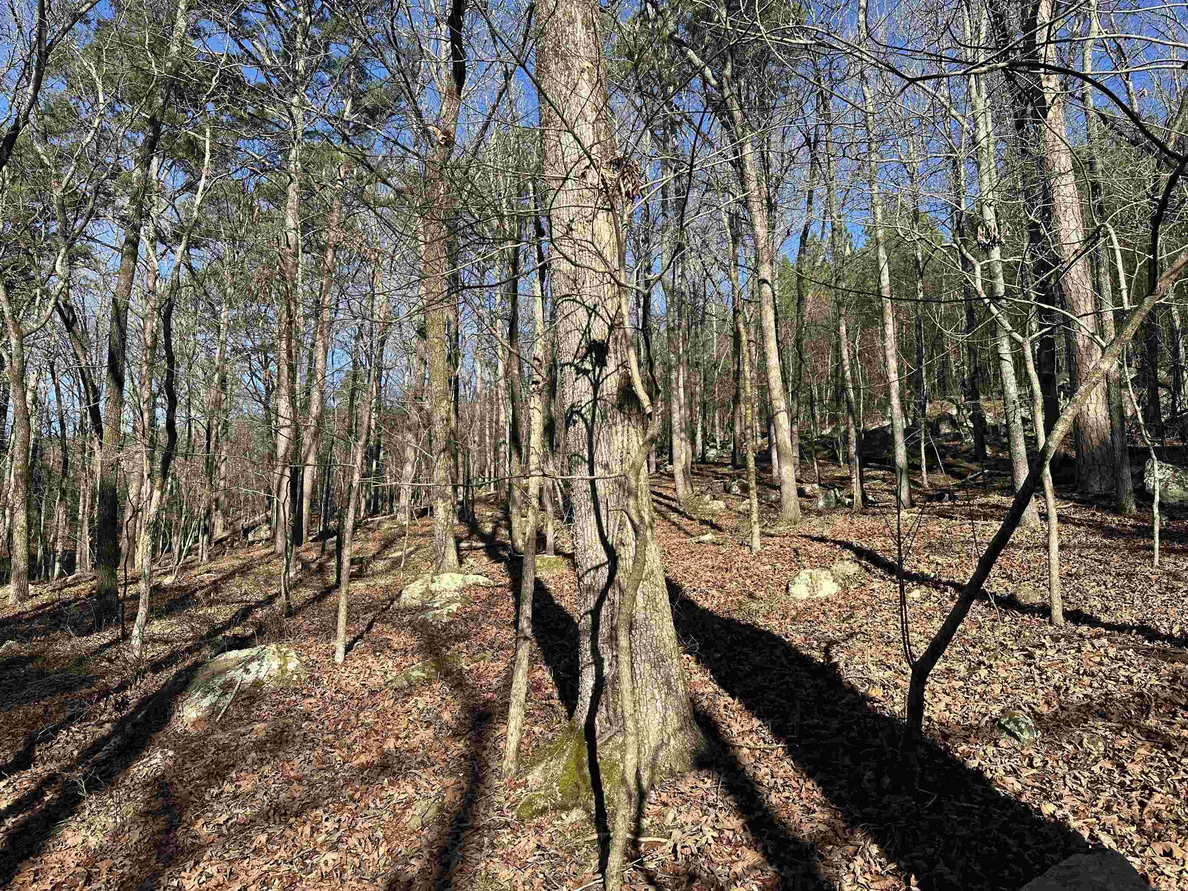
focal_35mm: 24
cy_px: 446
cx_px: 594
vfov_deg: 56.8
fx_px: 824
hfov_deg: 71.6
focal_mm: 6.86
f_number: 1.78
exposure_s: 1/1880
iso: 80
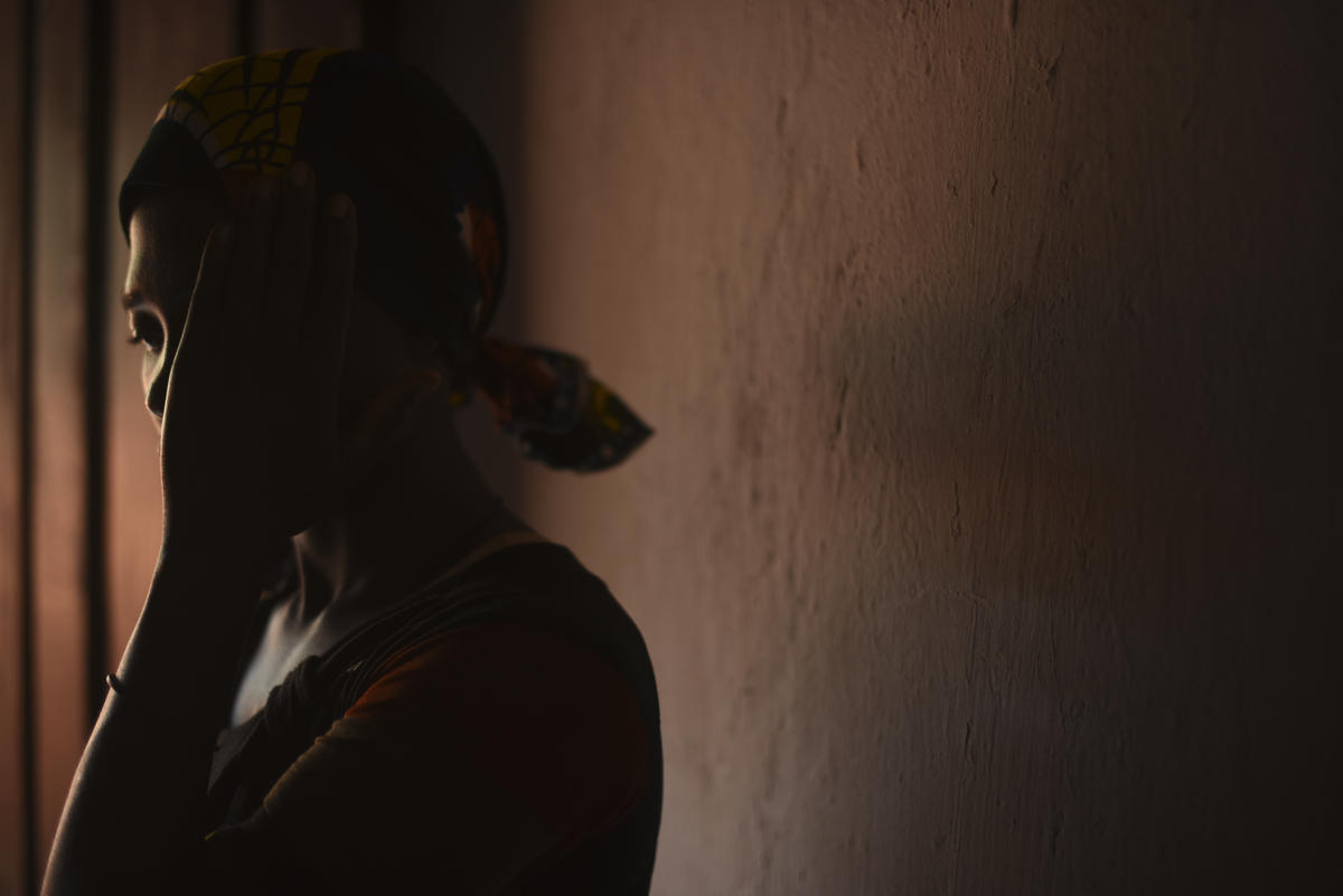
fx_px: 1866
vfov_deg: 27.0
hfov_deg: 39.6
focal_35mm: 50
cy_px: 448
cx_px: 672
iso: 200
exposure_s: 1/160
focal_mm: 50
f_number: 2
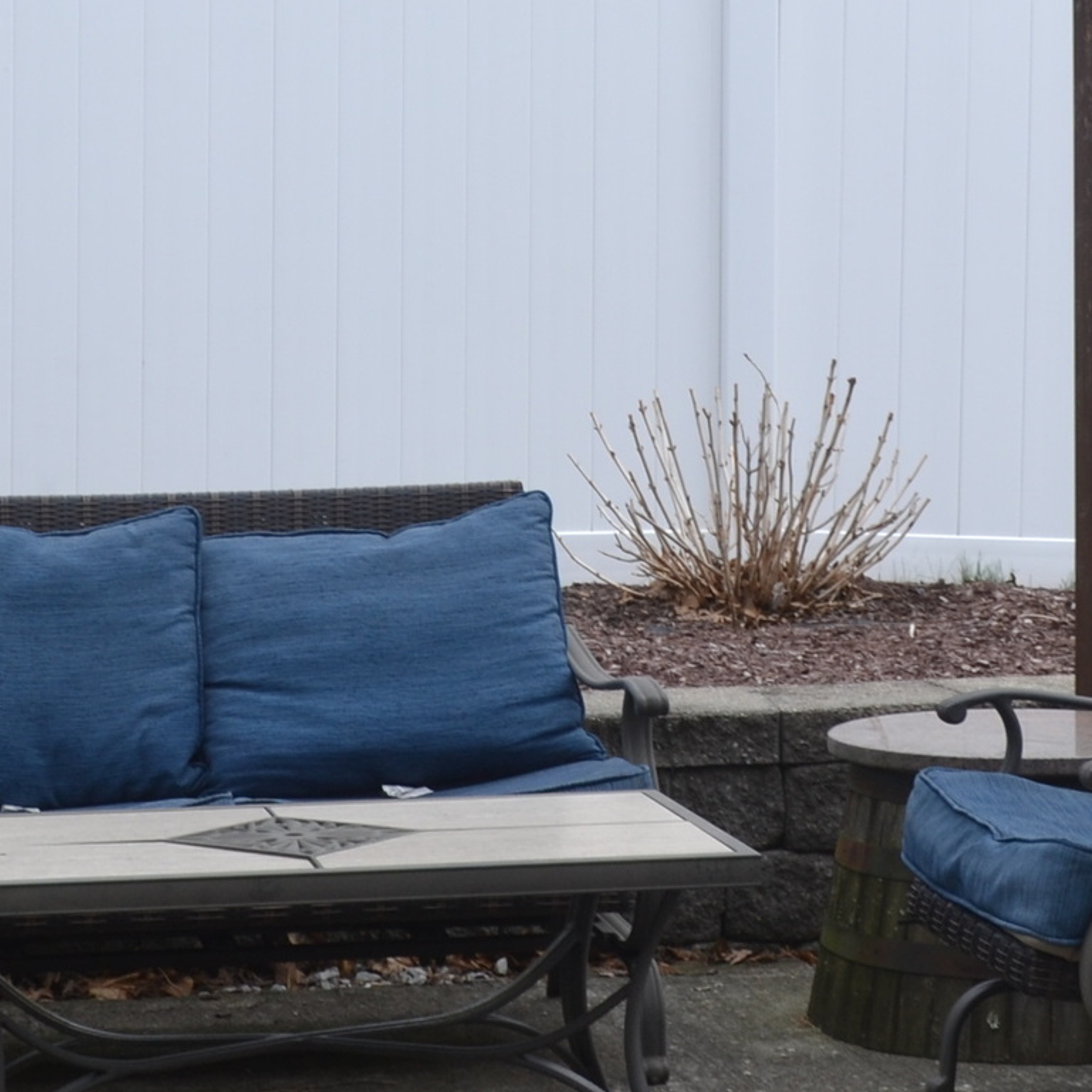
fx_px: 3640
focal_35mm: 102
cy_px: 351
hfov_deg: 17.1
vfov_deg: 17.0
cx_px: 466
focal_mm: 20
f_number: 6.3
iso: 100
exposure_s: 1/160
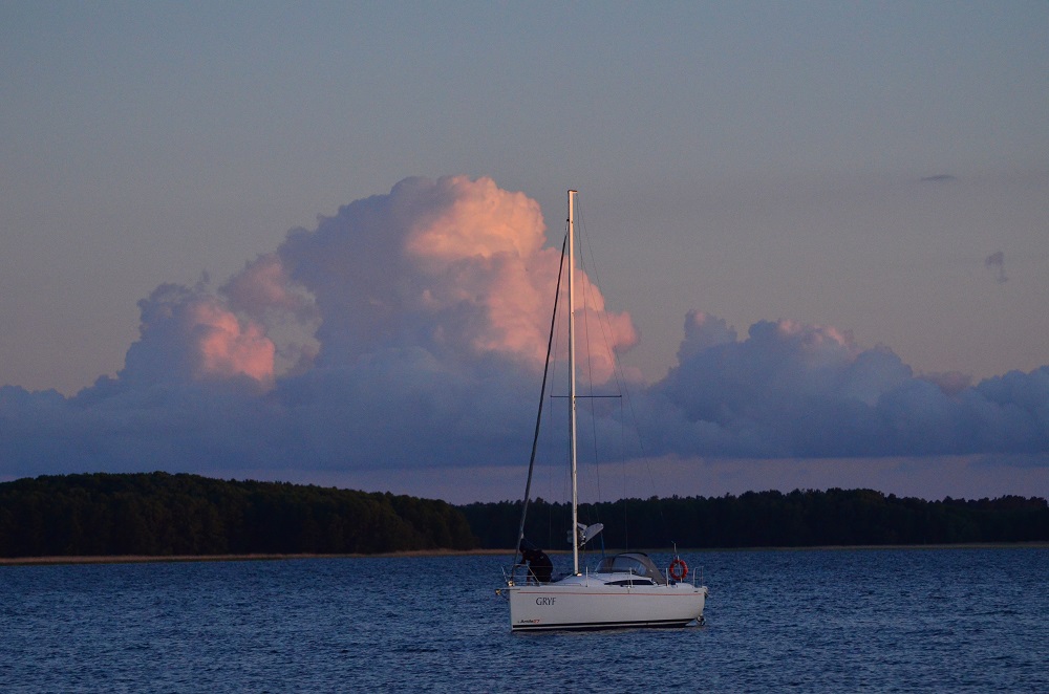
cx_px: 524
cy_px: 347
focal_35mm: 183
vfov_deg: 7.5
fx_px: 5321
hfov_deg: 11.3
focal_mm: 122
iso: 2000
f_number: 4.8
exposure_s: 1/3200
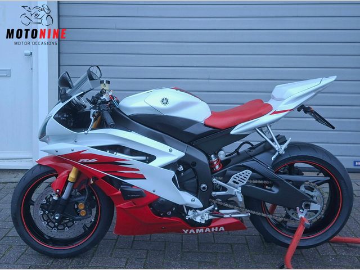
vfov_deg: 58.9
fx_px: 239
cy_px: 135
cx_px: 180
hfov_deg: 73.9
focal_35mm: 23
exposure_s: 1/100
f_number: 1.8
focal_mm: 5.54
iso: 160
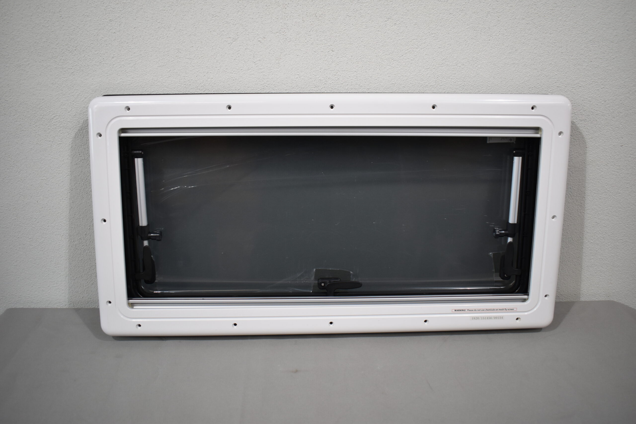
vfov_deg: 43.6
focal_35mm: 30
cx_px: 318
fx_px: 530
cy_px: 212
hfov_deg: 61.9
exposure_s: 1/250
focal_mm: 20
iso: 560
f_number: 3.5
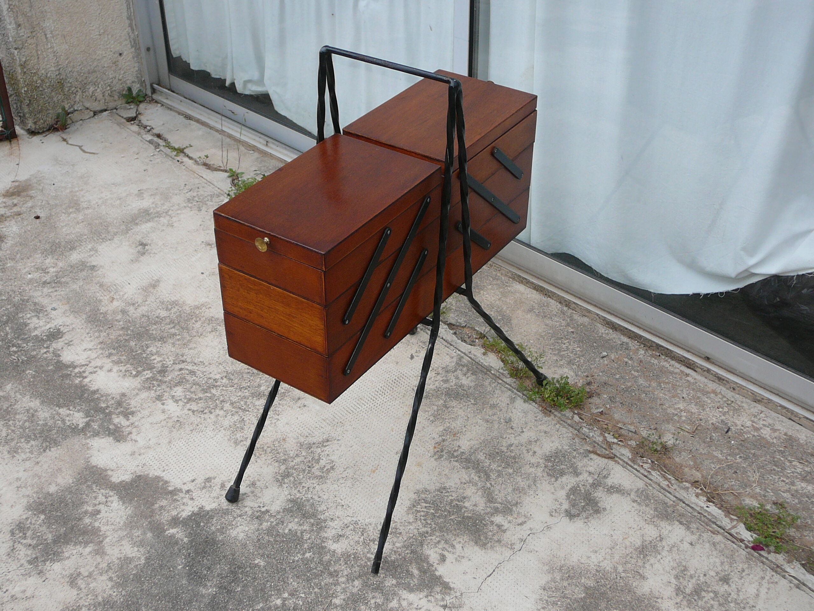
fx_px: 1058
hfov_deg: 42.1
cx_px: 407
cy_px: 306
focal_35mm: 45
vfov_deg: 32.2
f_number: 3.2
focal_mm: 6.7
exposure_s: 1/80
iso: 80
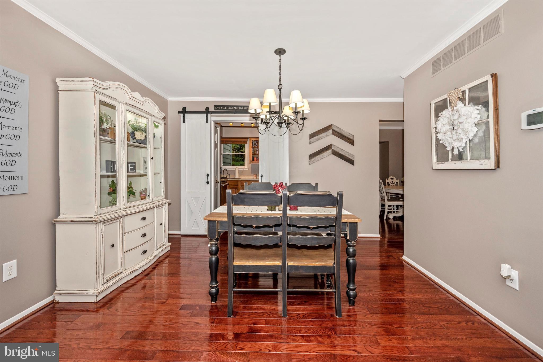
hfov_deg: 104.3
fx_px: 211
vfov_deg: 81.2
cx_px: 272
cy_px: 181
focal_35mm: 14
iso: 320
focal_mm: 14
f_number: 8
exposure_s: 1/60
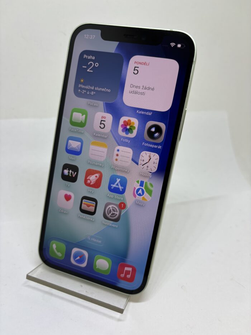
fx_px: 251
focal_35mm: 26
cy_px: 168
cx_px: 126
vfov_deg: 67.3
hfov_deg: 53.1
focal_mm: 5.96
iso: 40
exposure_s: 1/121
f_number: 1.6
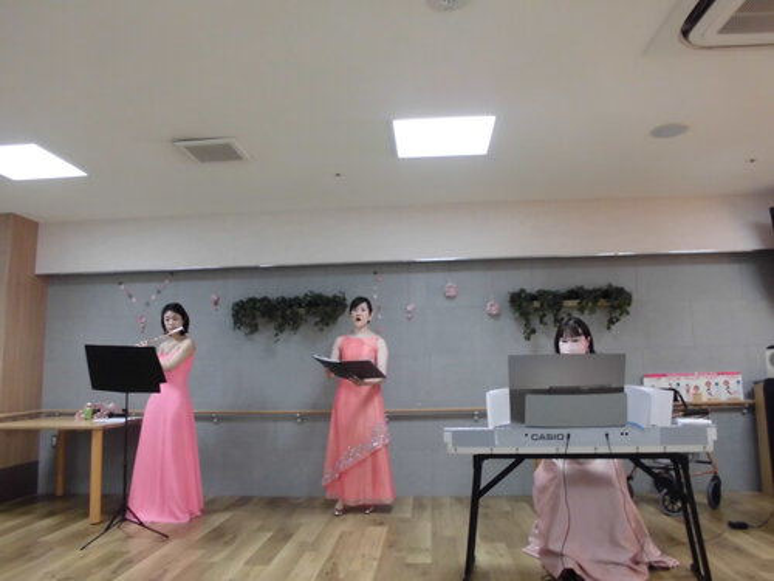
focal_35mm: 26
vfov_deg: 53.1
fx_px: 581
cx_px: 387
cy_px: 290
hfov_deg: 67.3
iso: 400
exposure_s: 1/60
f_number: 3.5
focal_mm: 4.6
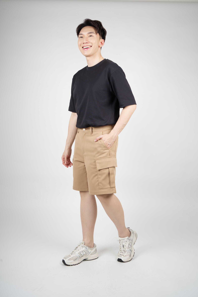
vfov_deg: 53.1
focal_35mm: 36
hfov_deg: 36.9
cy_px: 148
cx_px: 99
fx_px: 297
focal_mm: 36
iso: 125
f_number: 9
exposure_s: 1/160
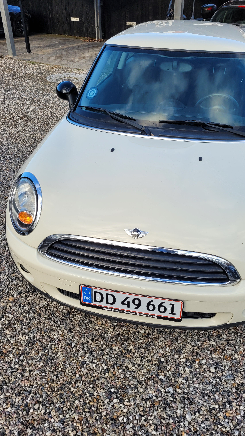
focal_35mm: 29
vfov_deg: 66.1
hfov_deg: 40.0
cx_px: 146
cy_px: 220
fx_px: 335
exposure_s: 1/621
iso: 40
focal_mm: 5.4
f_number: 1.8
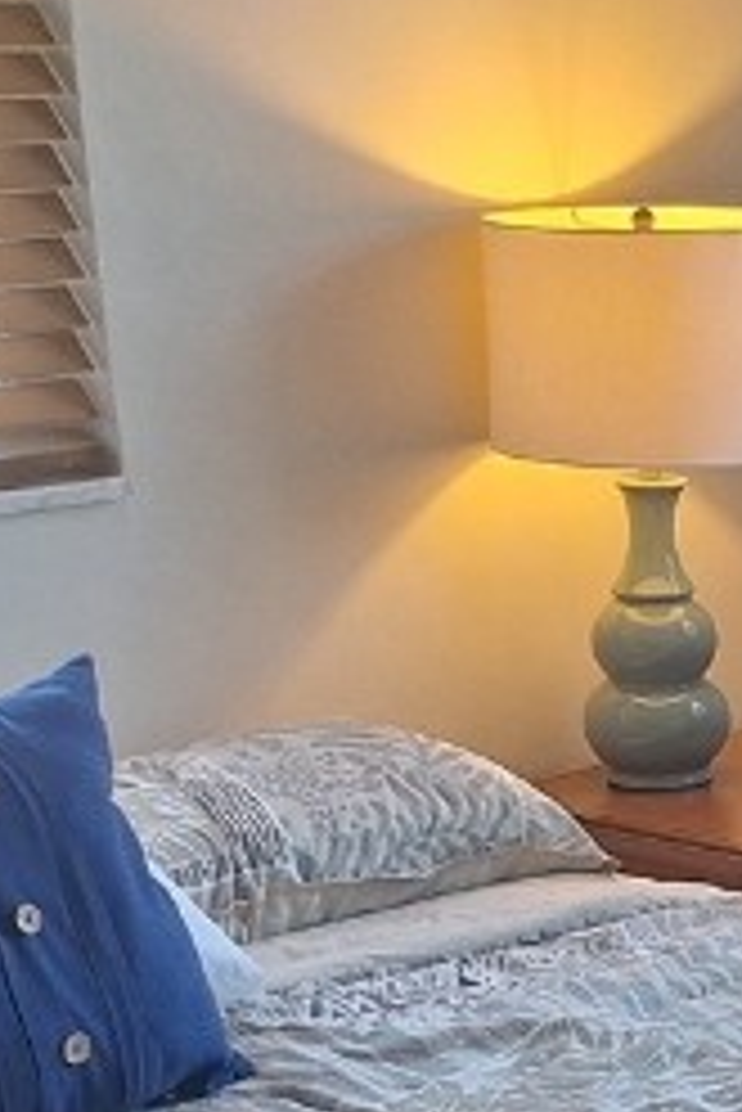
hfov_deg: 13.3
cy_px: 1008
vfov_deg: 20.2
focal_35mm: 99
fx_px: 3056
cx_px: 980
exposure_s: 1/60
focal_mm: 5.54
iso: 80
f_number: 1.8
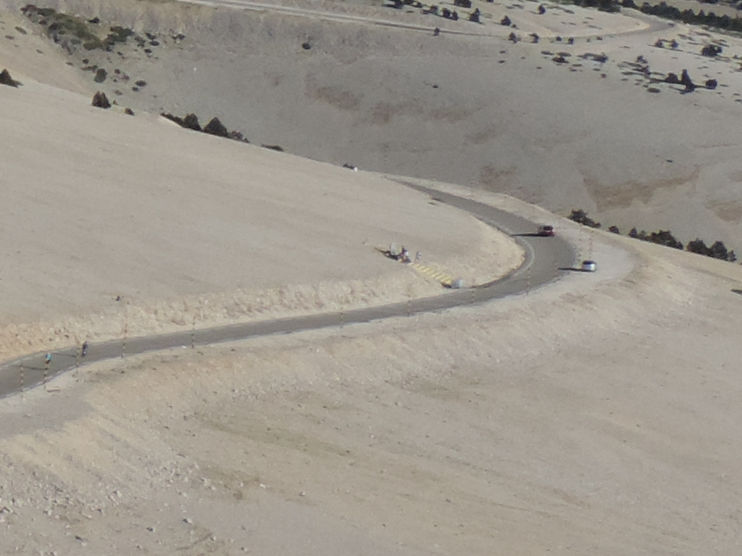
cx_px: -1057
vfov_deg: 5.6
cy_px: -153
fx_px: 5658
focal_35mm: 264
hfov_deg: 7.1
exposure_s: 1/1250
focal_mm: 8.9
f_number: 3.6
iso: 80
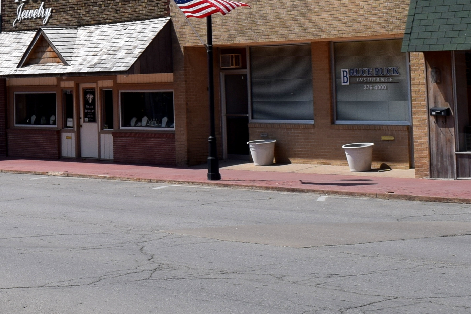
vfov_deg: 13.8
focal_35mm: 97
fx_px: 1269
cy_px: -39
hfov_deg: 19.3
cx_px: -156
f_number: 11
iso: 200
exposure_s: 1/500
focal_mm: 20
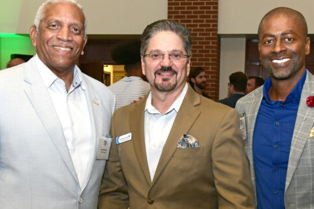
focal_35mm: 67
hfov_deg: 30.1
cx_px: 170
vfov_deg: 20.2
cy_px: 151
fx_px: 584
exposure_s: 1/60
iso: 1600
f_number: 5.6
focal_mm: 38
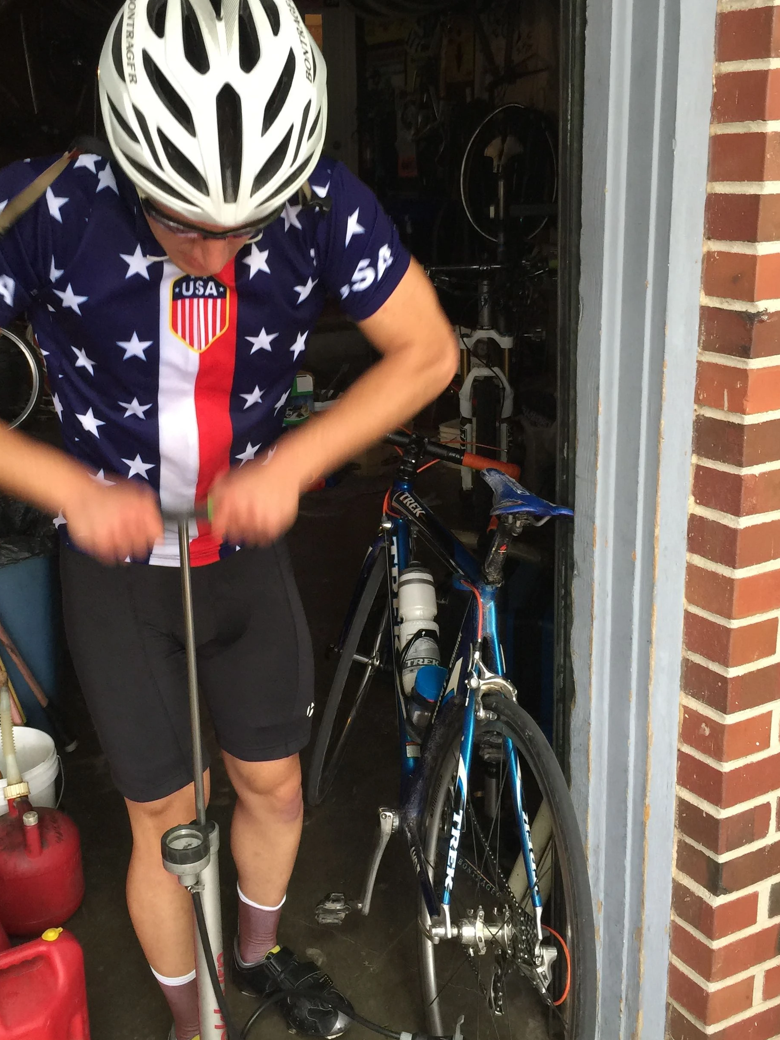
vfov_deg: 47.8
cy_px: 486
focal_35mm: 39
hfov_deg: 36.7
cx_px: 310
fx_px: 1172
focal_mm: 4.15
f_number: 2.2
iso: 40
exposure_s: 1/15
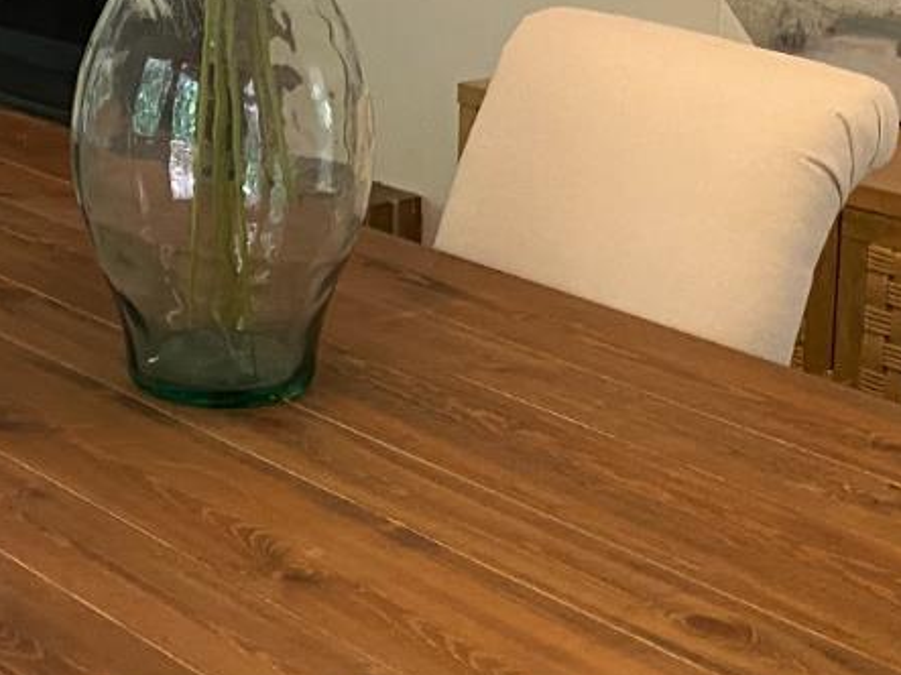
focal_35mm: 88
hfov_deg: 22.0
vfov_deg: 16.3
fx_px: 2290
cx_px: 171
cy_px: -74
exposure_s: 1/60
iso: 320
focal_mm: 4.25
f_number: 1.8
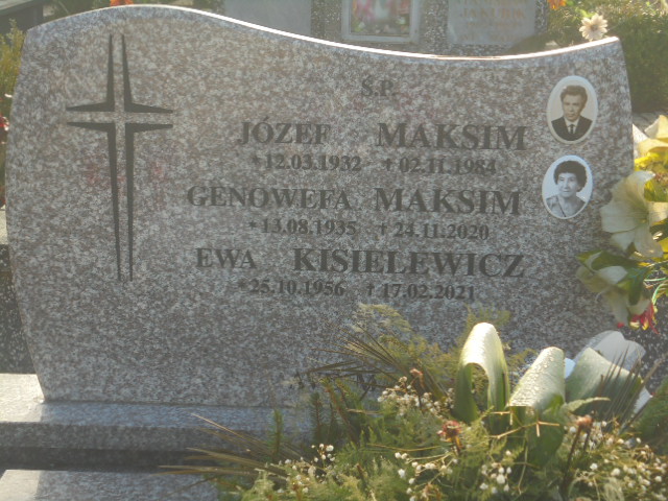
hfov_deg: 30.3
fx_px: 1235
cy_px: 250
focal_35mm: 64
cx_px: 334
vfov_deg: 22.9
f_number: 5.6
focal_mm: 11.5
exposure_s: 1/80
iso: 100
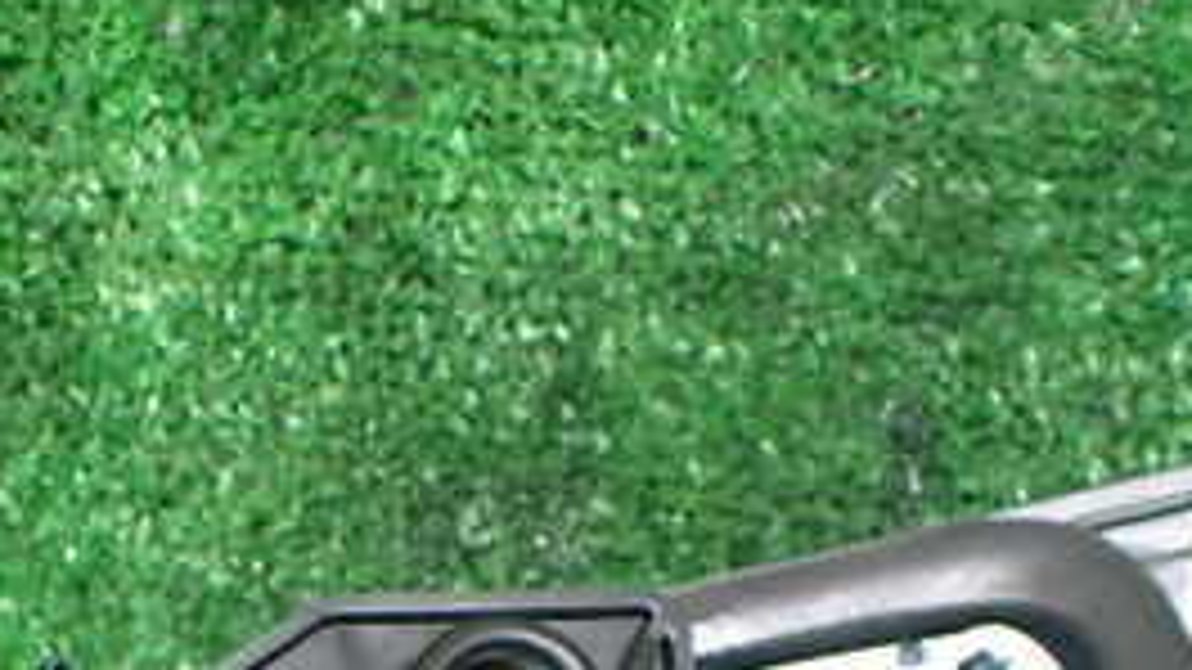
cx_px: 256
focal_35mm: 74
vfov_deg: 15.1
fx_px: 2339
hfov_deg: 28.1
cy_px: 998
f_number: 2.3
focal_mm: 5.4
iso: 800
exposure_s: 1/30
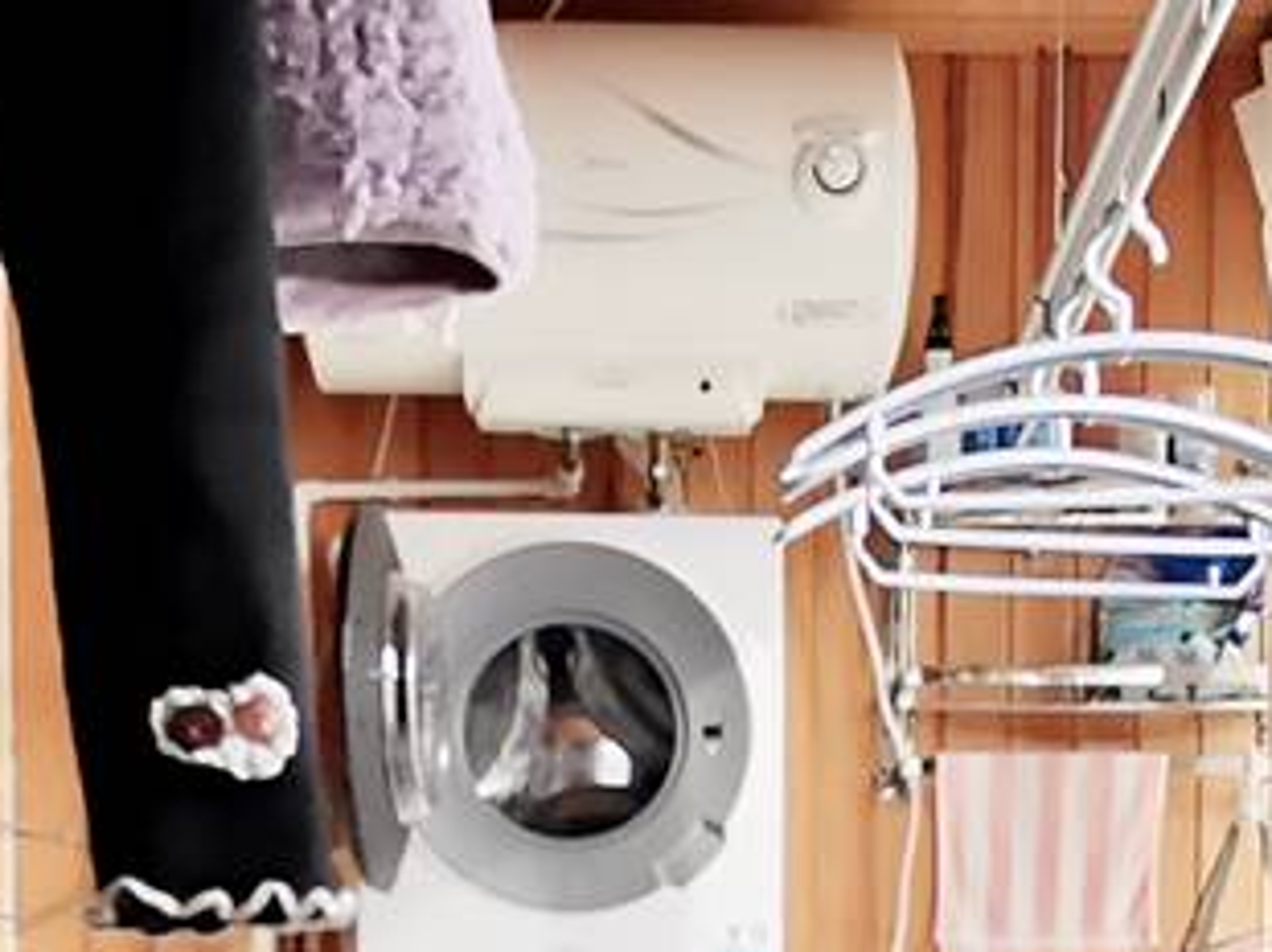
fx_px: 2901
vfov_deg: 17.2
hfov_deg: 24.7
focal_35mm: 79
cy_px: 1330
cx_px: 759
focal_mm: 2.26
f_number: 2.2
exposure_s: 1/110
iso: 50
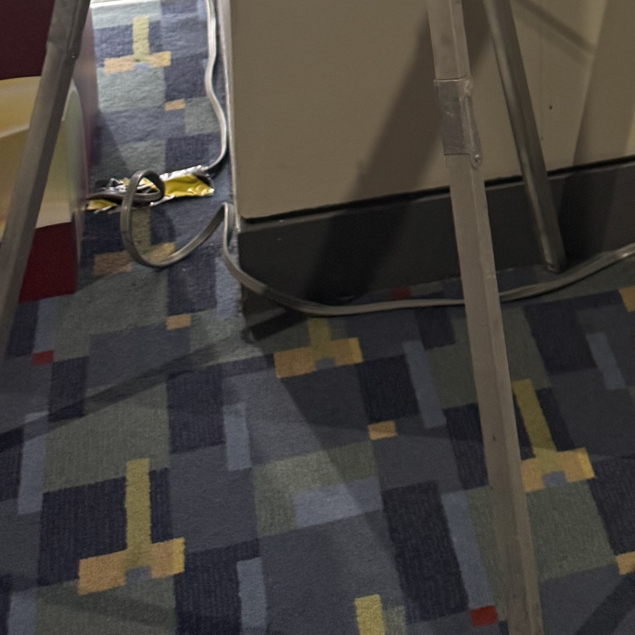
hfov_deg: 19.2
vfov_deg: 17.5
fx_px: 1743
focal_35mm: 84
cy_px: -439
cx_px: 799
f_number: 1.78
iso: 125
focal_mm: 6.76
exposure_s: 1/60
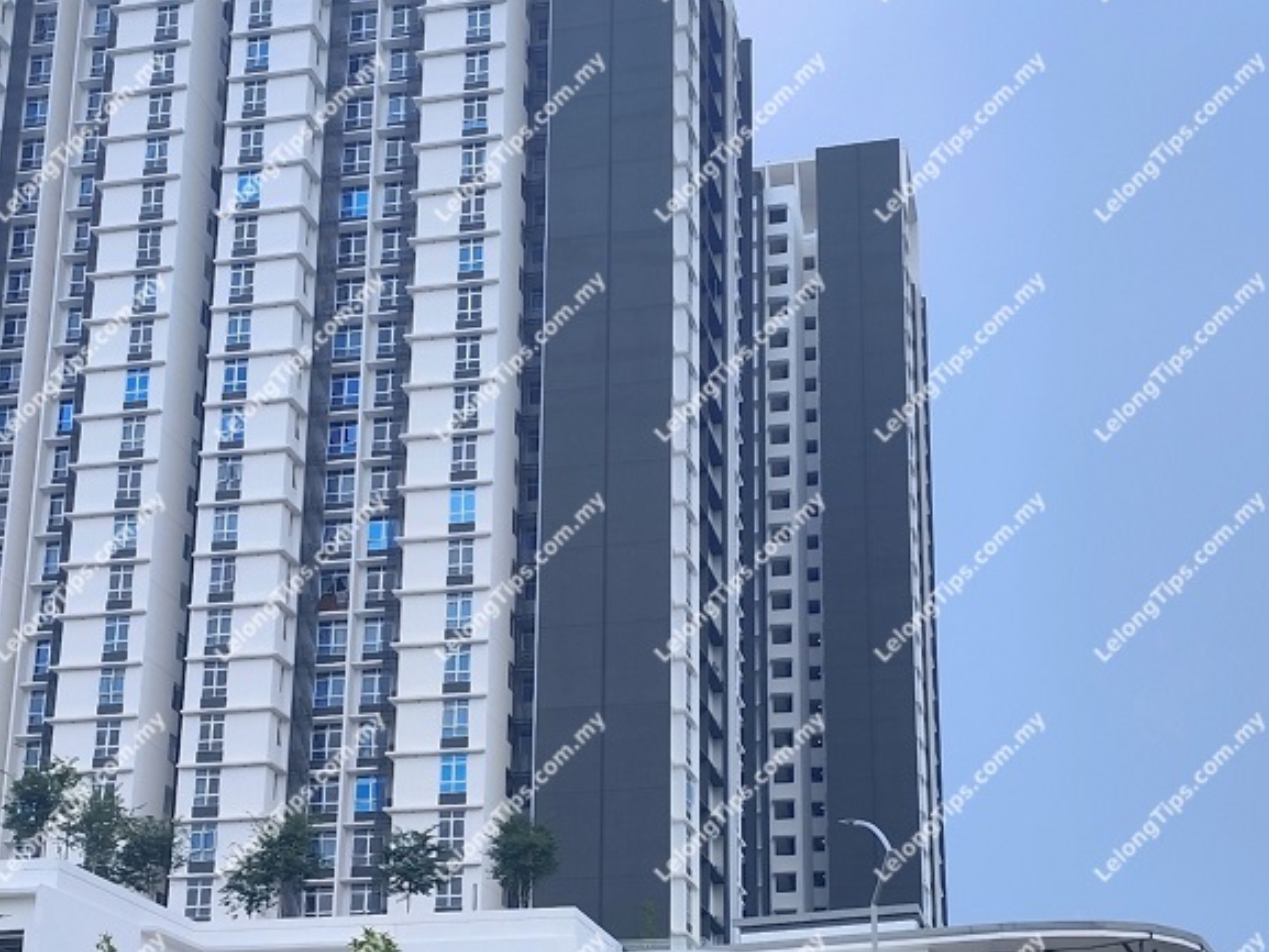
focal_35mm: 49
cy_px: 600
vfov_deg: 29.6
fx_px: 1797
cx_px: 441
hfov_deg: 38.5
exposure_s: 1/630
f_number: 1.65
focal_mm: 6.14
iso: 50
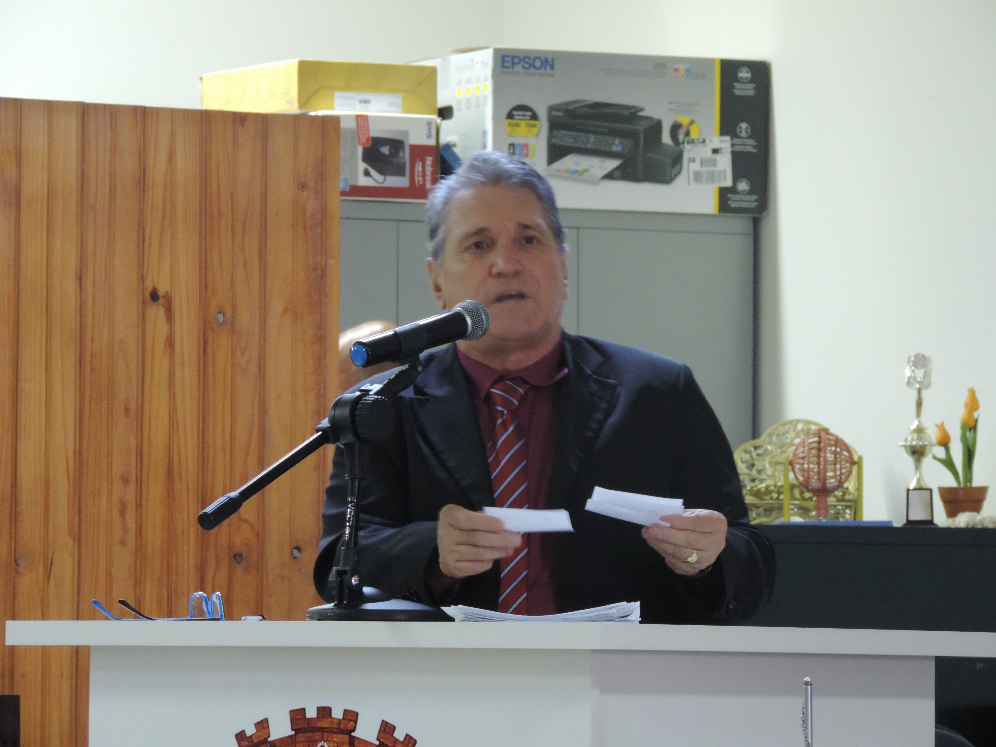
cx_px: 498
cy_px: 374
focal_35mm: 250
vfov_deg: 5.9
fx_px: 7193
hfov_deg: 7.9
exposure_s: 1/10
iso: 800
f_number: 4.7
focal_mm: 44.5
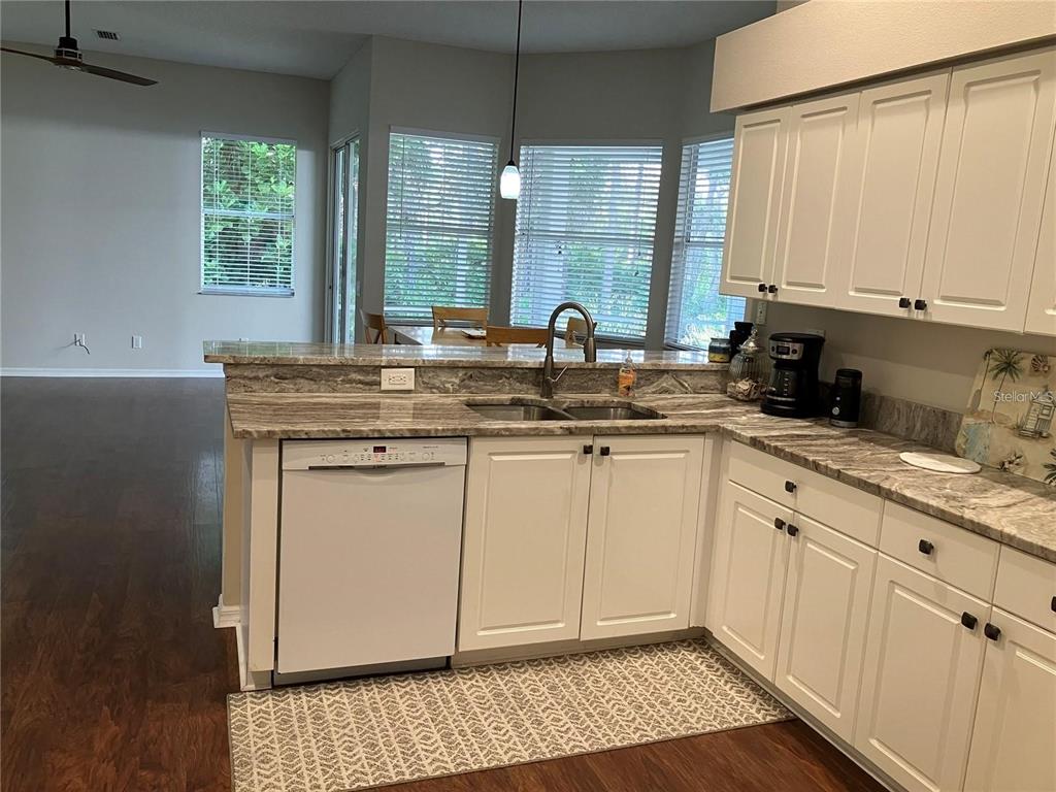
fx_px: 854
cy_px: 396
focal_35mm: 28
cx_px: 528
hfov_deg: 63.4
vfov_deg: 49.7
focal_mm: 3.99
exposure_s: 1/60
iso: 125
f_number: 1.8
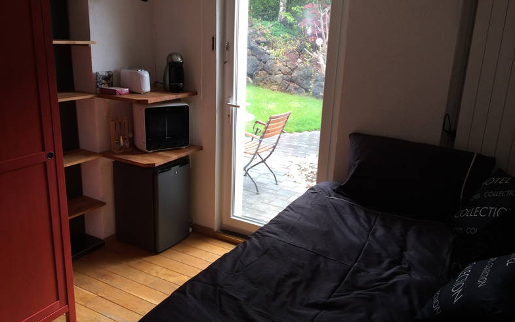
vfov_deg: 39.4
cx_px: 258
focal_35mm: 32
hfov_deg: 59.6
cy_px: 157
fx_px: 449
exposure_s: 1/60
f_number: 2.2
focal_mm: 4.12
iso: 50
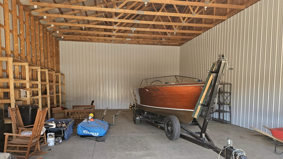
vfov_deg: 43.9
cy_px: 102
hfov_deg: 71.9
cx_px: 142
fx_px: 195
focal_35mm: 26
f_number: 1.8
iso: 160
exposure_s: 1/207
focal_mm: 5.4
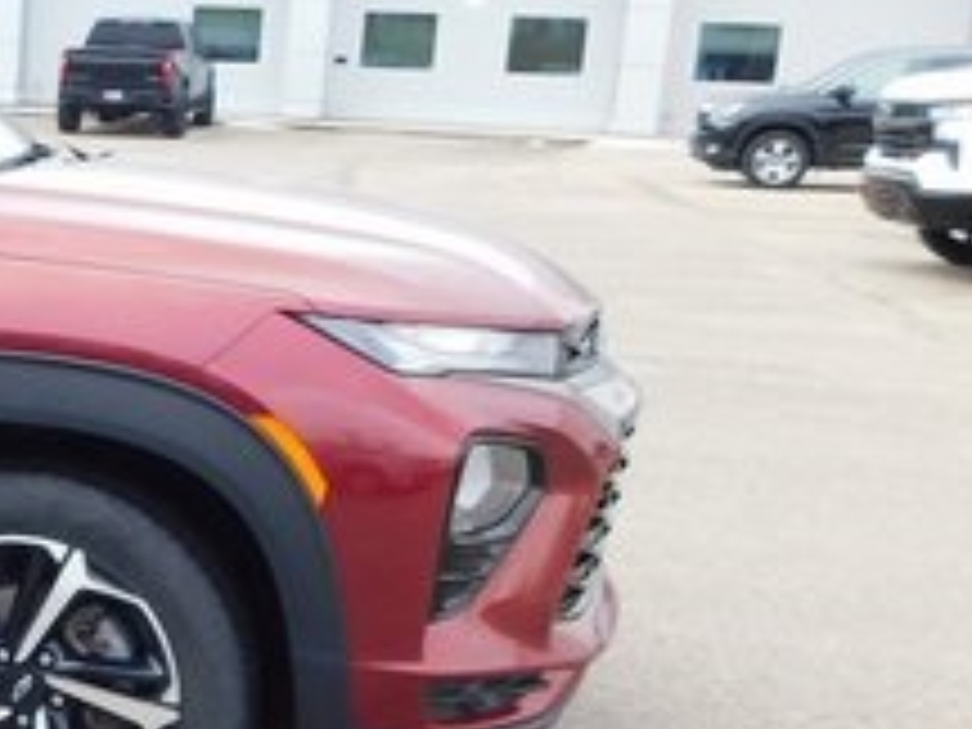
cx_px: -302
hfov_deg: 24.7
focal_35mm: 68
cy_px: 495
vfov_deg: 21.5
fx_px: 1909
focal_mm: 4
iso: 125
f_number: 3
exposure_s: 1/125
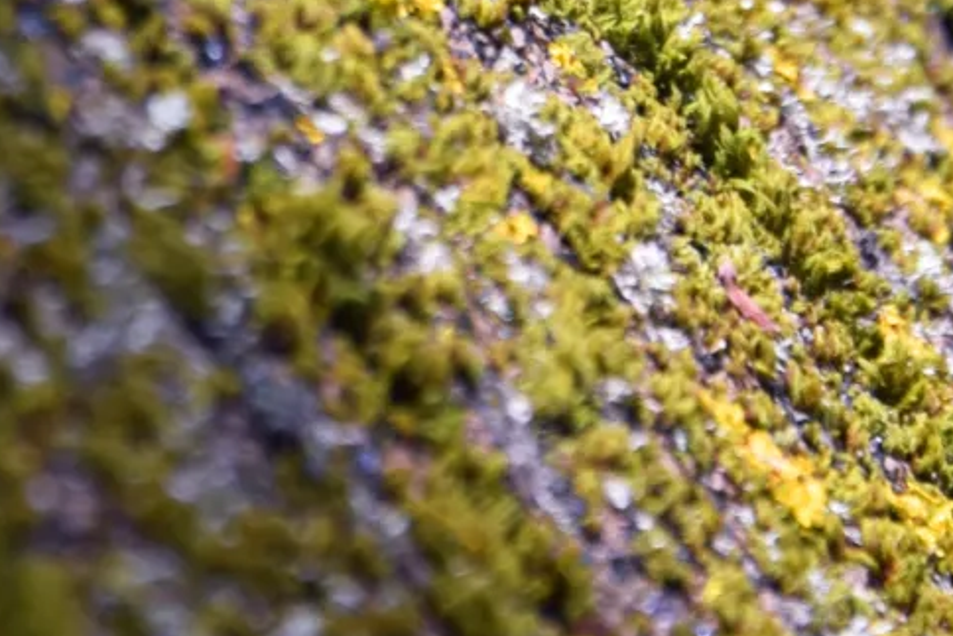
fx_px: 14696
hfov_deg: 3.7
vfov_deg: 2.5
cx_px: 26
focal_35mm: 555
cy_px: -1033
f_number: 7.1
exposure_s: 1/200
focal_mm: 70
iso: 400
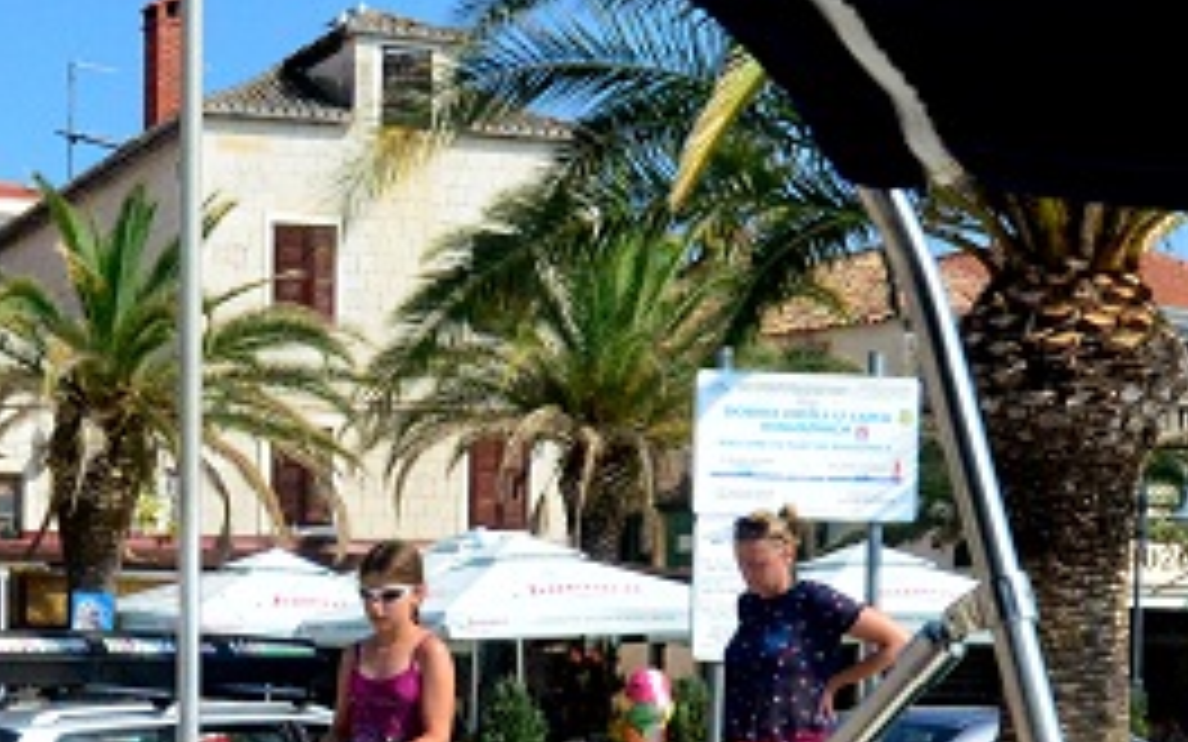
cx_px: 74
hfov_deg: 26.4
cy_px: 686
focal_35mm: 75
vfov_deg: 17.1
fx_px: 2426
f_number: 6.3
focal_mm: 13
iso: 2200
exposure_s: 1/8000
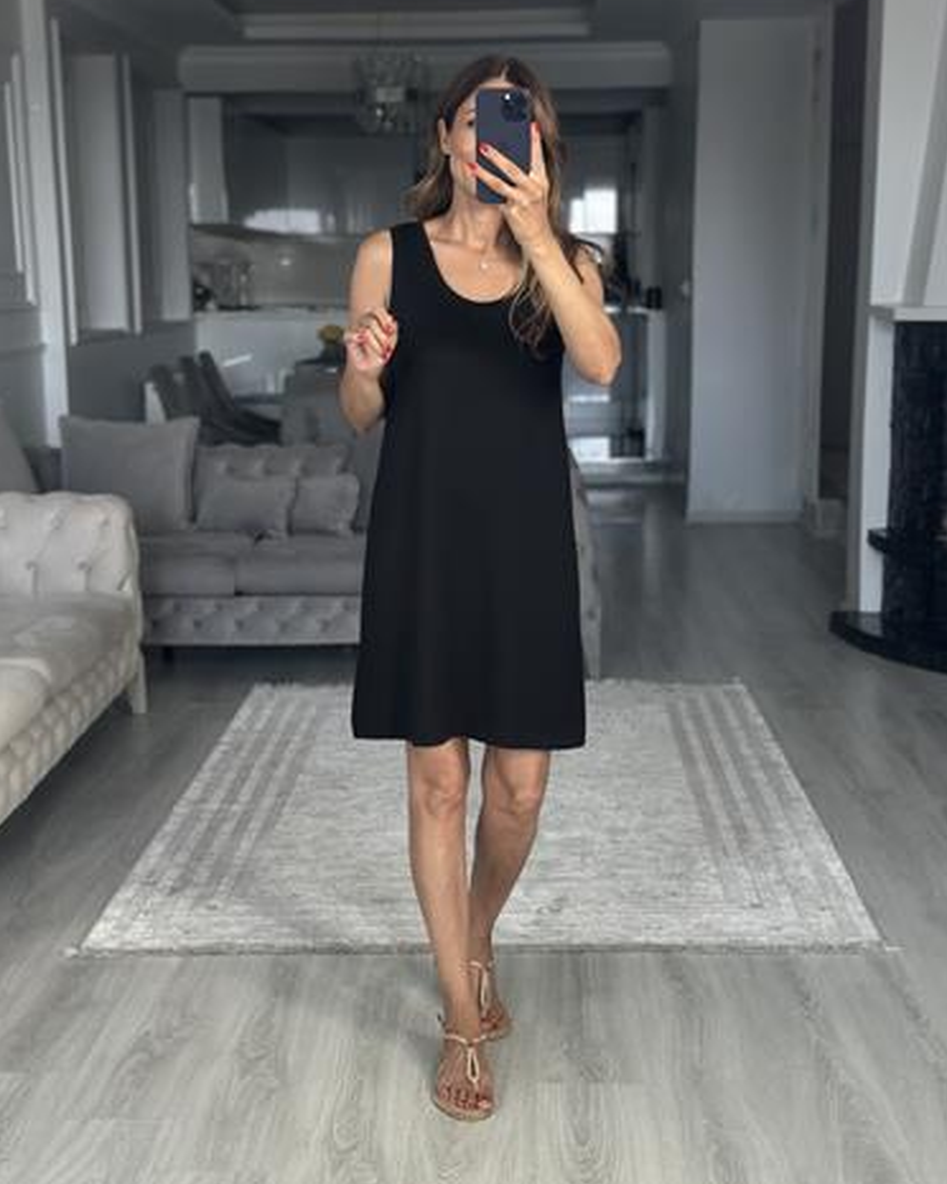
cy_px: 563
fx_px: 1787
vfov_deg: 36.6
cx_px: 474
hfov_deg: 29.7
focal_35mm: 51
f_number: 1.78
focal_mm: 6.86
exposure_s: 1/121
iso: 125
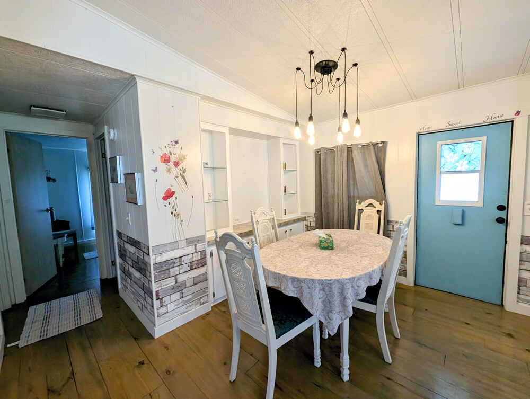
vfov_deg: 90.1
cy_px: 200
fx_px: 199
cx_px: 265
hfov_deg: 106.1
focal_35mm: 13
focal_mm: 1.95
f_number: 2.2
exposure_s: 1/60
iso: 172
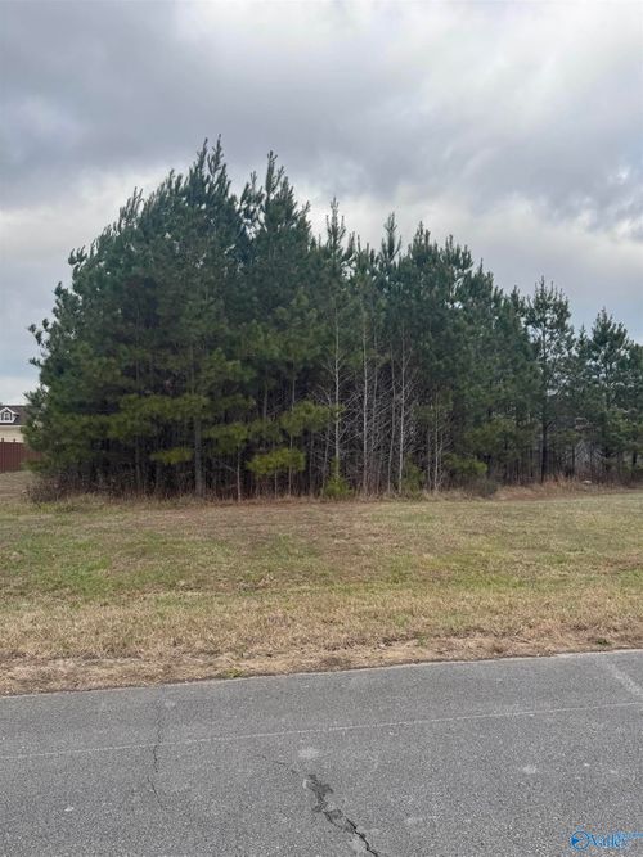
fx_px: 595
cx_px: 322
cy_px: 428
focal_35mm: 24
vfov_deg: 71.6
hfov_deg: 56.8
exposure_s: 1/1560
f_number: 1.78
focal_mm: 6.76
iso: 80
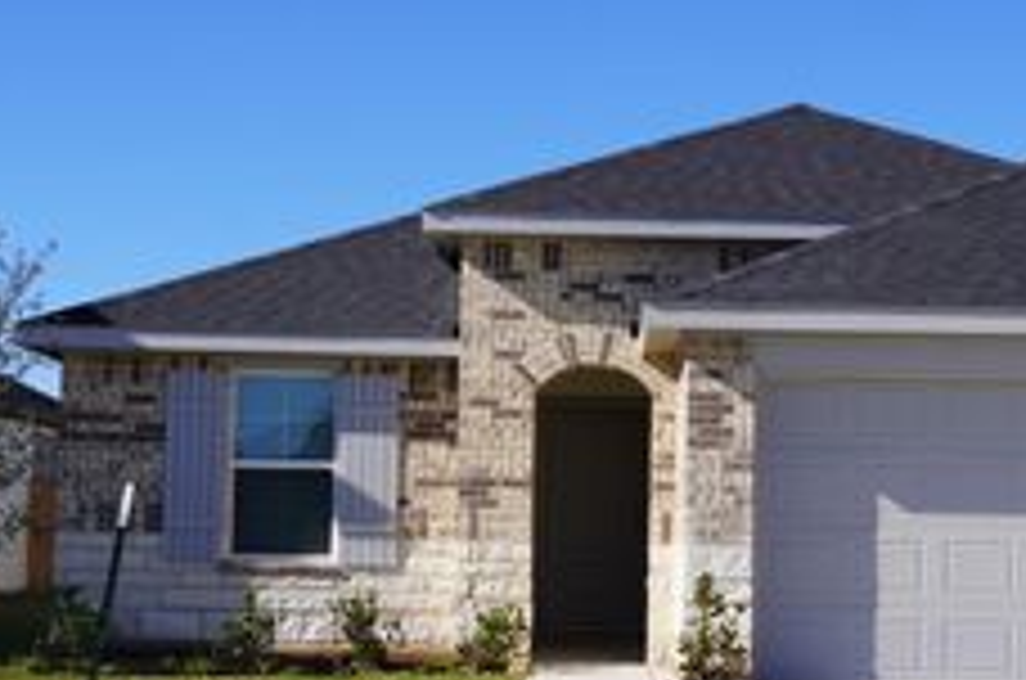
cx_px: 684
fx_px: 1965
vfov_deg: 19.6
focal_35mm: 69
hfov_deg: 29.1
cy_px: 419
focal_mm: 21
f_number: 10
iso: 100
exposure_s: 1/200
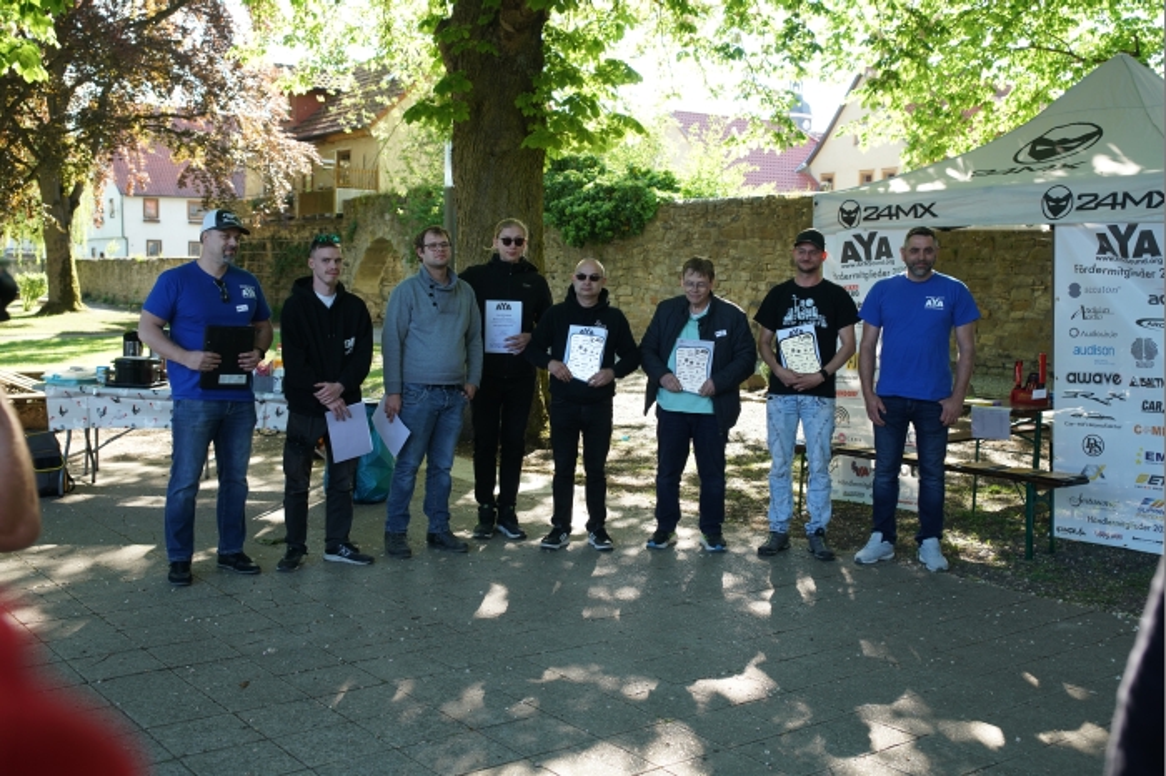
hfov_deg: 54.5
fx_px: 1133
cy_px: 388
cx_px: 583
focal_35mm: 35
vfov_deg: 37.8
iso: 500
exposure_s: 1/250
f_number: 4.5
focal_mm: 35
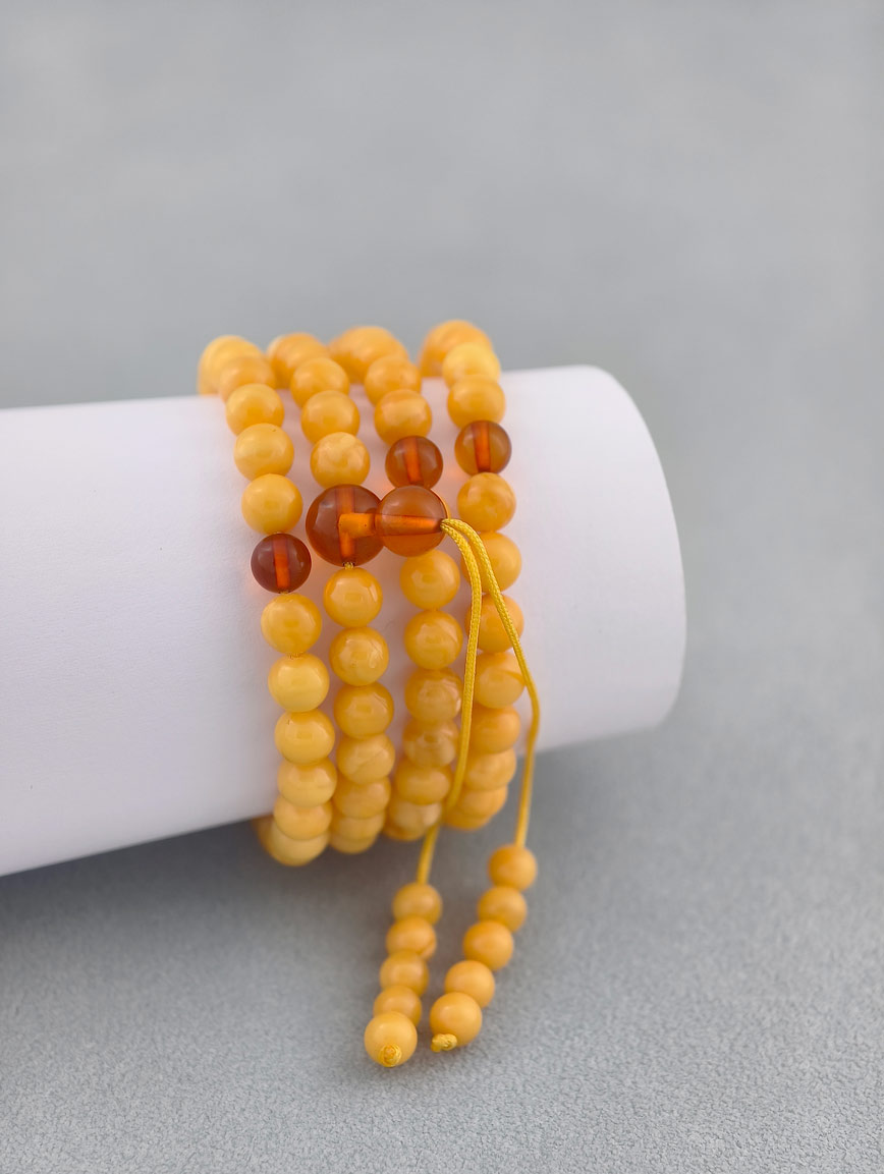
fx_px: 2887
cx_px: 442
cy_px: 587
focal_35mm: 85
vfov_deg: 23.0
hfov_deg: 17.4
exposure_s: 1/160
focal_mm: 22.48
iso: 125
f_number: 2.67
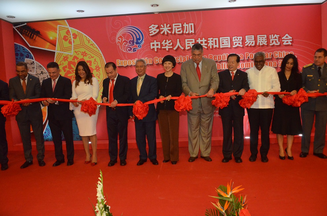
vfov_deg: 47.7
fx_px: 245
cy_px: 108
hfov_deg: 67.5
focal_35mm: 27
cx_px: 164
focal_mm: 18
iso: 4000
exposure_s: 1/80
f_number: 6.3
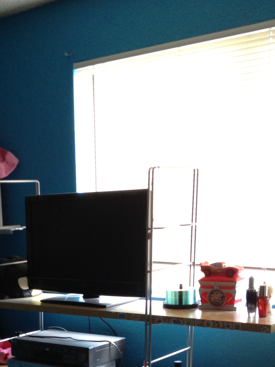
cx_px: 21
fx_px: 731
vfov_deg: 27.0
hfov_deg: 20.8
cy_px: 344
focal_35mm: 69
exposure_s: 1/20
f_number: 2.4
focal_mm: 4.28
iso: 160
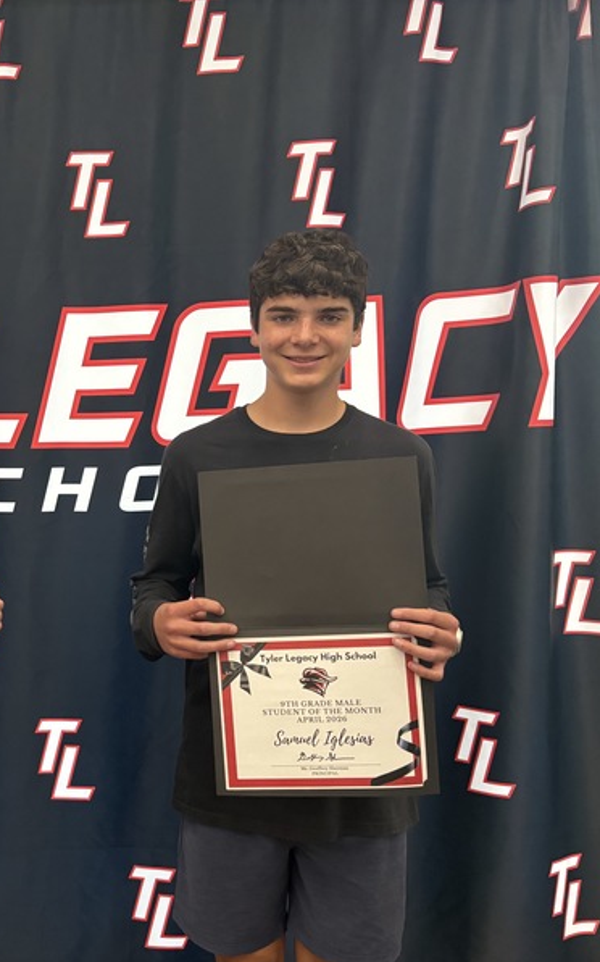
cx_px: -19
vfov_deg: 52.8
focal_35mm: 37
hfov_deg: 31.4
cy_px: 483
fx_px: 969
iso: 200
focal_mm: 5.96
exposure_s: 1/60
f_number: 1.6
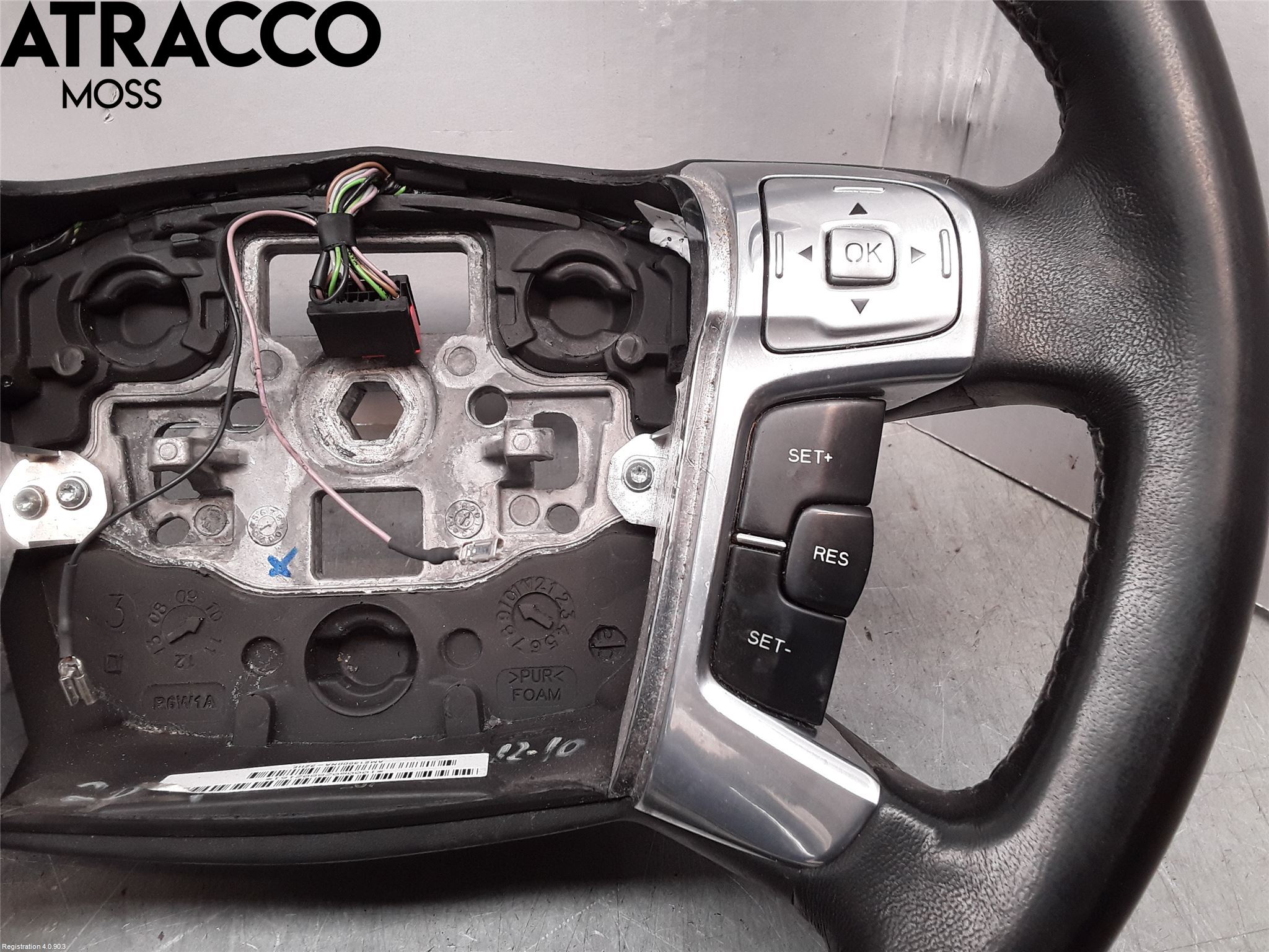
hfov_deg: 63.4
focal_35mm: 28
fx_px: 1026
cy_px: 476
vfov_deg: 49.7
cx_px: 634
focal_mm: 2.91
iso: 50
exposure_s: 1/50
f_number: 1.9
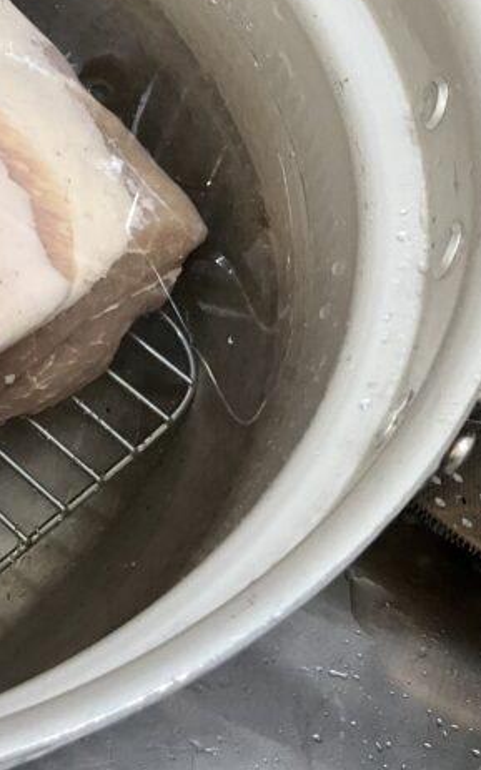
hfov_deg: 16.4
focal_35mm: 68
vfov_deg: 29.9
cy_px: 241
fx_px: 1428
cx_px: -360
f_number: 1.8
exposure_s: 1/85
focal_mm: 3
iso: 64
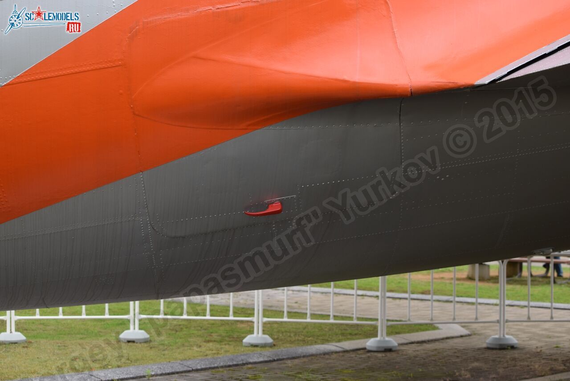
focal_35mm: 82
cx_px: 285
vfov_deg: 16.6
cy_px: 190
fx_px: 1307
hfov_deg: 24.6
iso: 220
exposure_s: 1/250
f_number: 8
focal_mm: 55
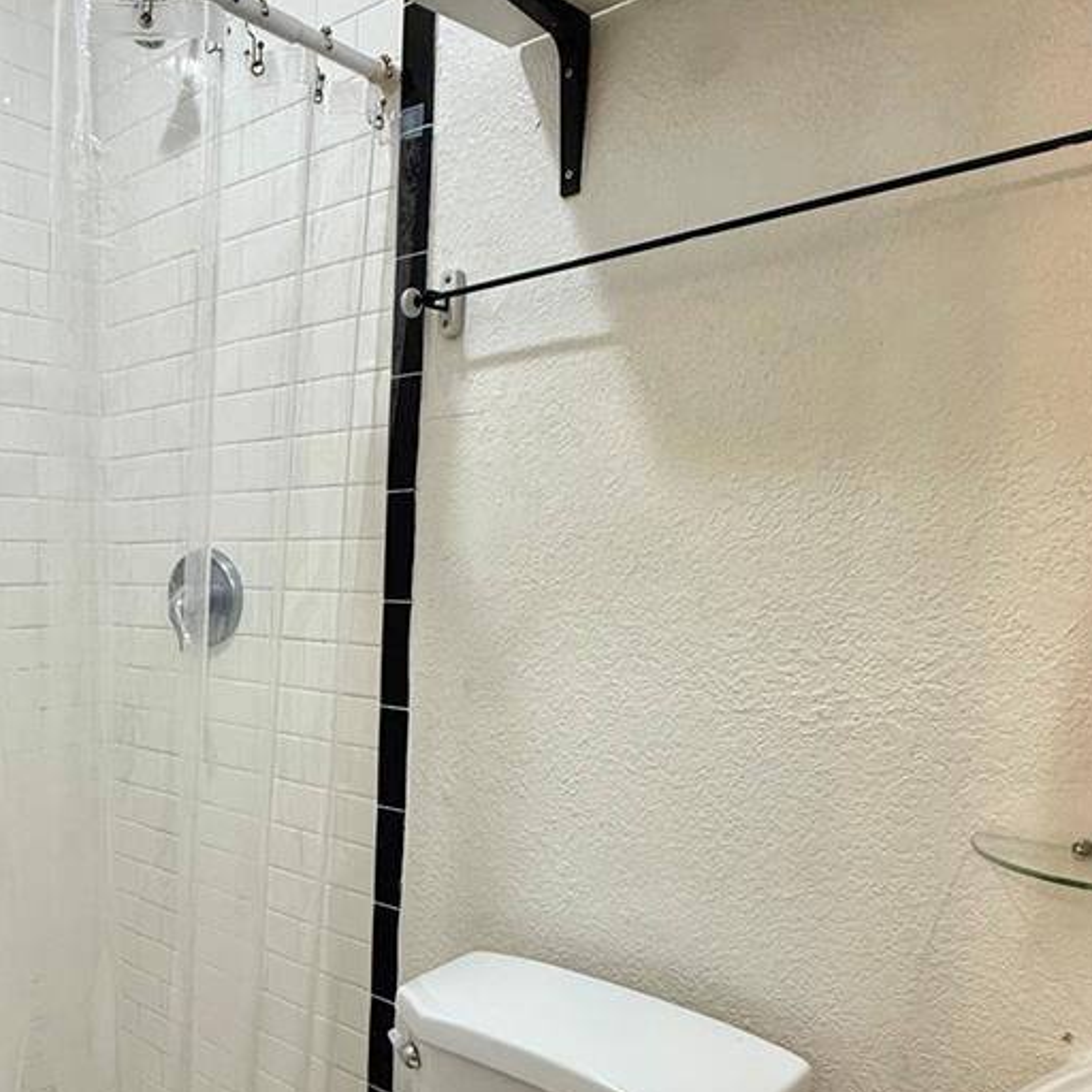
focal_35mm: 29
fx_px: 1035
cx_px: 239
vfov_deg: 53.8
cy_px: 781
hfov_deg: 52.5
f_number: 2.2
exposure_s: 1/120
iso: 160
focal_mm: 2.22
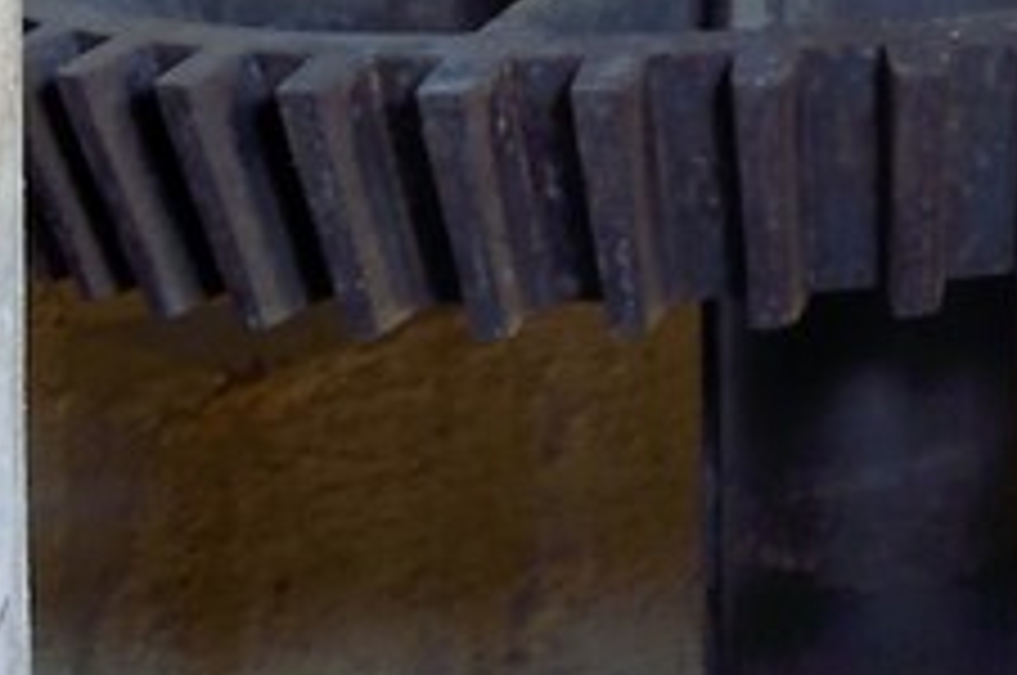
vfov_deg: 7.5
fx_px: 4796
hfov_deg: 9.0
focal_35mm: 170
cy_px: -936
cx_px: 3370
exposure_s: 1/15
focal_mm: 24
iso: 800
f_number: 9
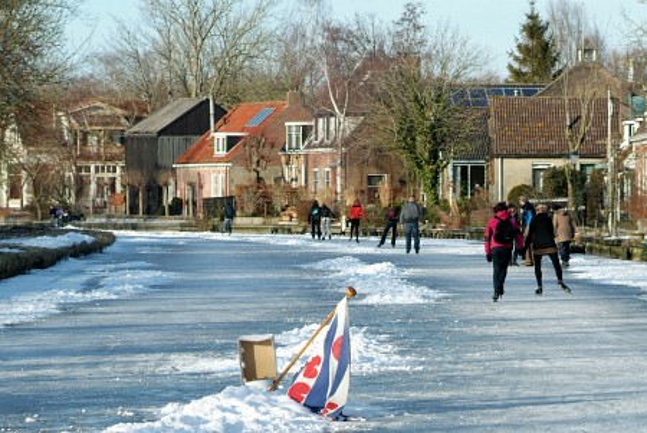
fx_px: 2644
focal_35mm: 147
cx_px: 324
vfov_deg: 9.4
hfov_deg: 13.9
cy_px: 216
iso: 200
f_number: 9.5
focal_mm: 98
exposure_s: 1/180
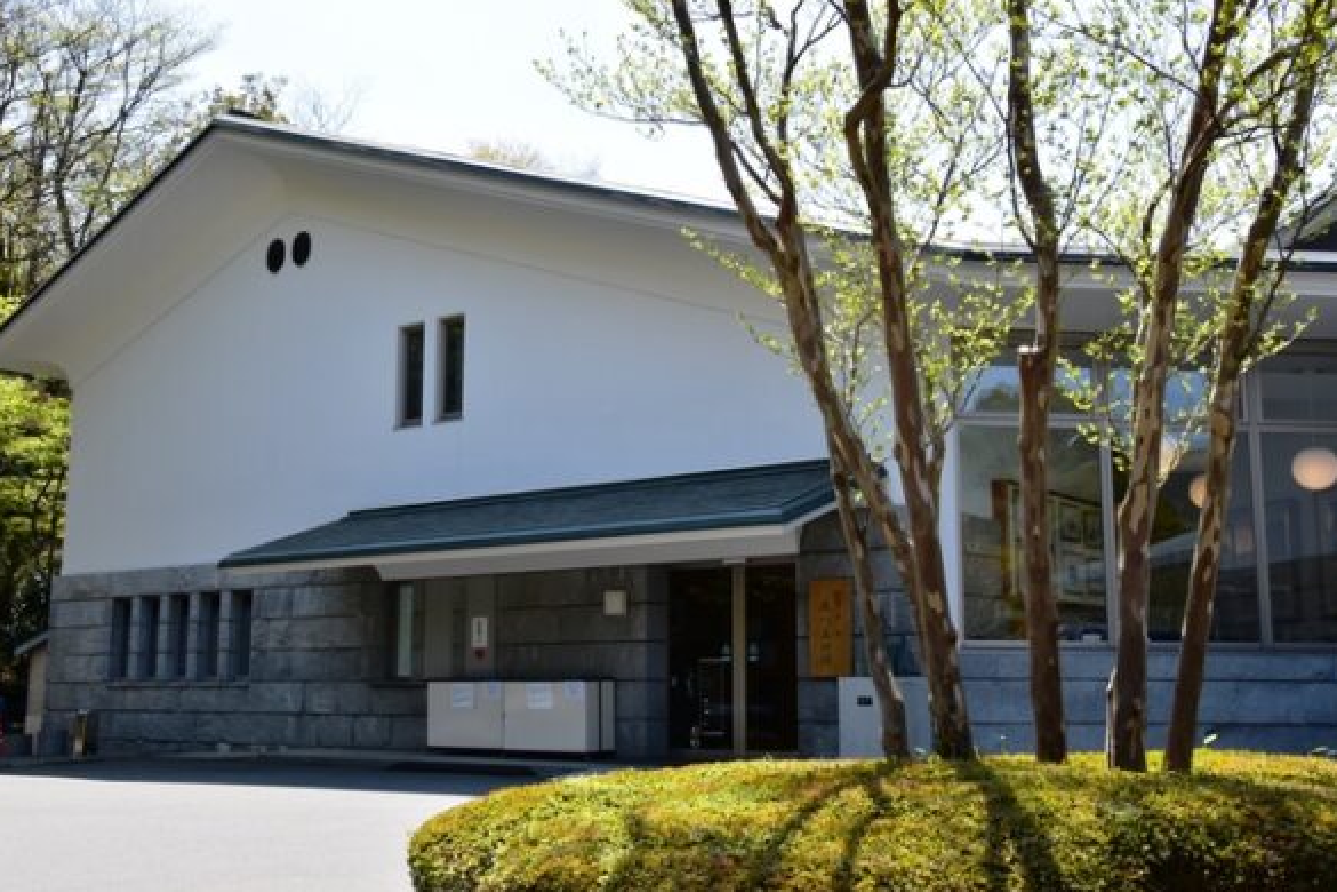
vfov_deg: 33.4
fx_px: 1485
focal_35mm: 40
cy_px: 453
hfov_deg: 48.5
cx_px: 663
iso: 400
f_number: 18
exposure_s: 1/125
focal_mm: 26
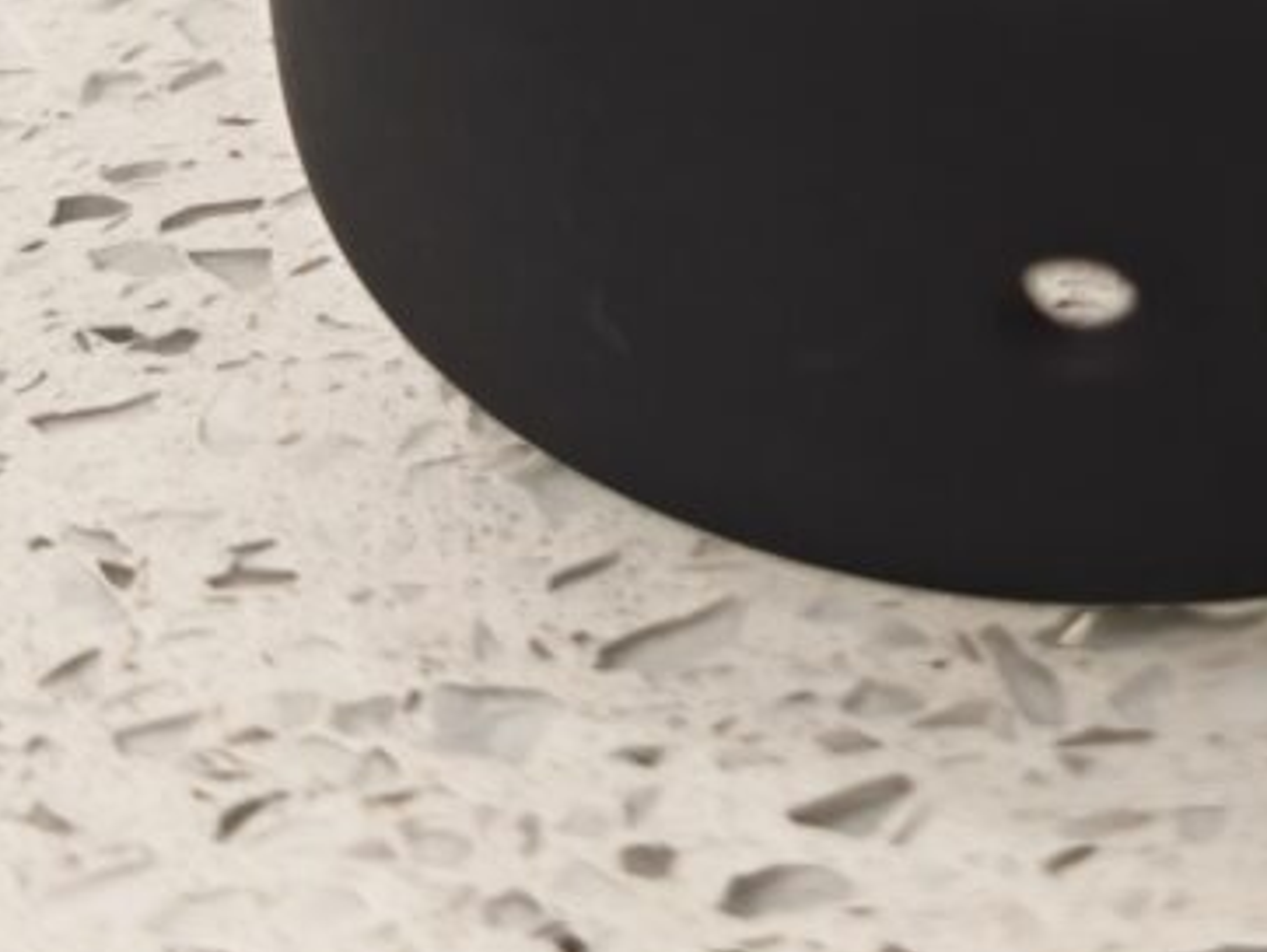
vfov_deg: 11.1
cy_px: -284
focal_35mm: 130
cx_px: 1197
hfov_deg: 15.0
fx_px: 4761
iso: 125
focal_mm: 5.4
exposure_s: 1/50
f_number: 1.6
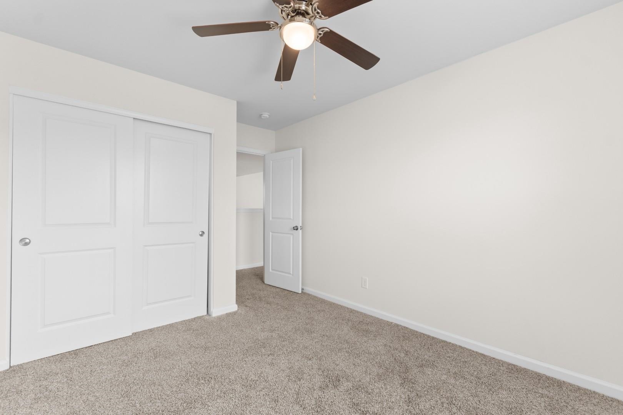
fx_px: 260
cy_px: 208
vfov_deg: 77.3
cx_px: 312
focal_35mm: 15
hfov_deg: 100.4
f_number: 4.5
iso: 100
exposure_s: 1/5
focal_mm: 10
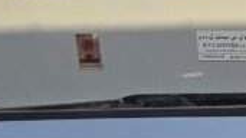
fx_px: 554
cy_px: 167
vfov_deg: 13.8
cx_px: 509
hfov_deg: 17.2
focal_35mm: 85
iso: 50
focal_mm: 2.2
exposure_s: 1/1571
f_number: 2.2
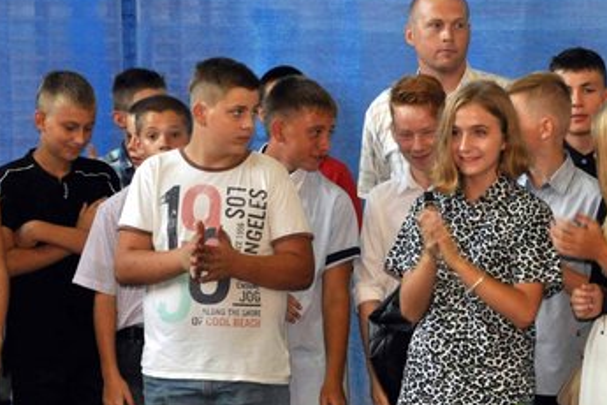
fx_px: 3810
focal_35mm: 226
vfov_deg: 6.1
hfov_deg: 9.1
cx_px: 438
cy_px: 269
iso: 1000
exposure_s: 1/60
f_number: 13
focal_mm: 80
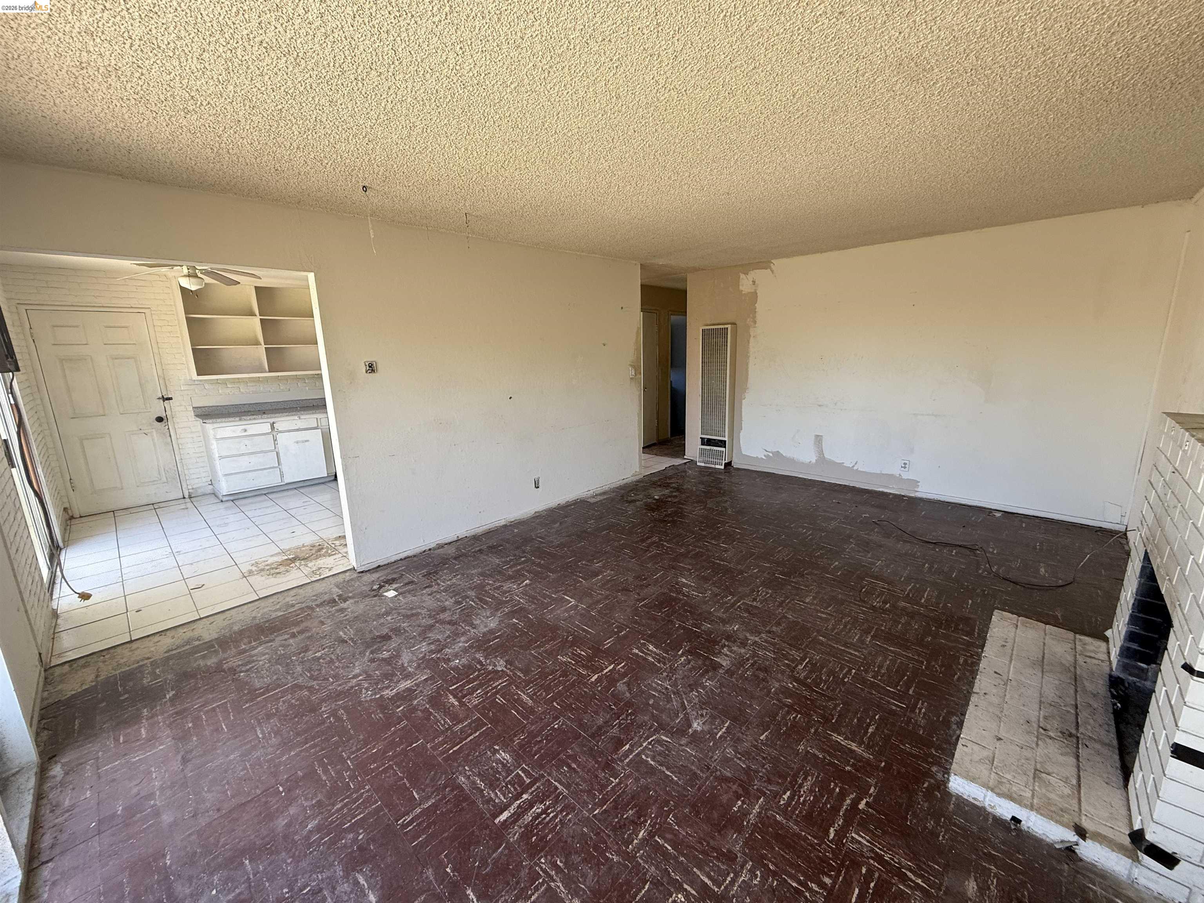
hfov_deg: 102.1
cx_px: 602
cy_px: 452
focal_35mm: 14
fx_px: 487
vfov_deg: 85.7
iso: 80
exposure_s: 1/99
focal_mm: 2.22
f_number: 2.2
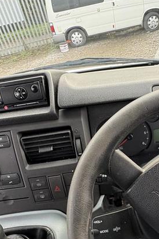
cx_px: 106
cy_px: 143
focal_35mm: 32
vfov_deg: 58.3
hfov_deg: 40.6
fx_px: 212
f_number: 2.2
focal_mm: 2.22
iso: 200
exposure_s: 1/87
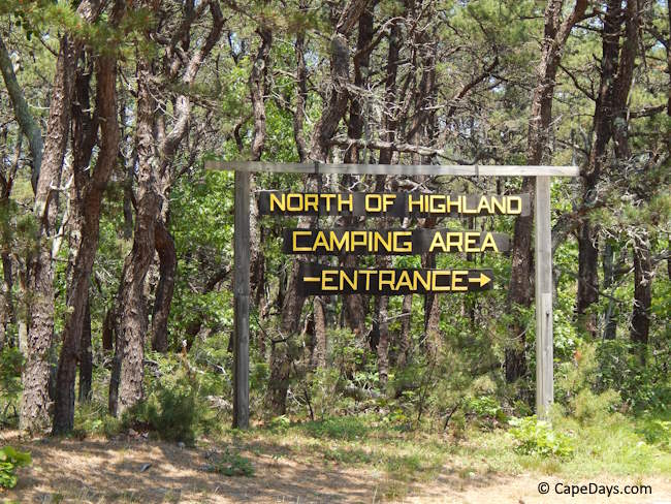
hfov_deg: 20.9
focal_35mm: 94
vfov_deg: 15.7
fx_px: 1823
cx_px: 336
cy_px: 252
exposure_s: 1/200
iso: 125
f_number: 4.4
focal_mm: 16.6
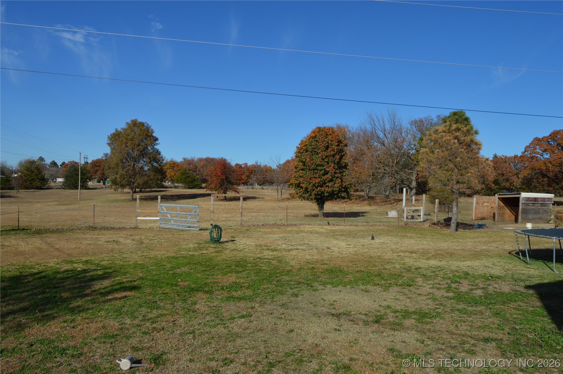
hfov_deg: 67.4
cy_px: 187
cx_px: 282
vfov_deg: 47.8
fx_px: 422
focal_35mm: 27
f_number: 9
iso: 100
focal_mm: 18
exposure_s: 1/320
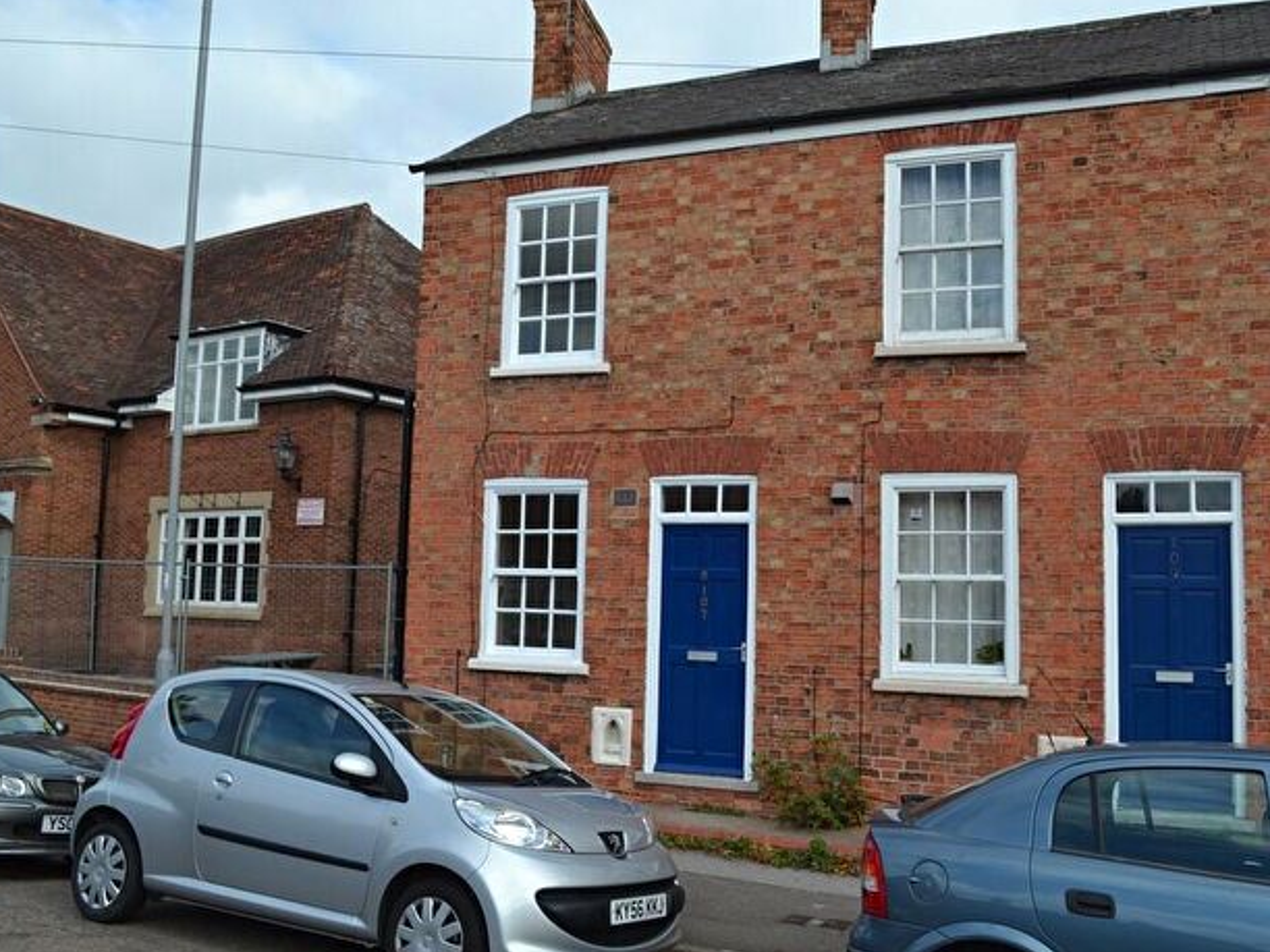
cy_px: 474
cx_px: 703
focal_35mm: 33
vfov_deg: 42.9
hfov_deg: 55.2
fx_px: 1211
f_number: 7.1
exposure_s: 1/200
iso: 100
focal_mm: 20
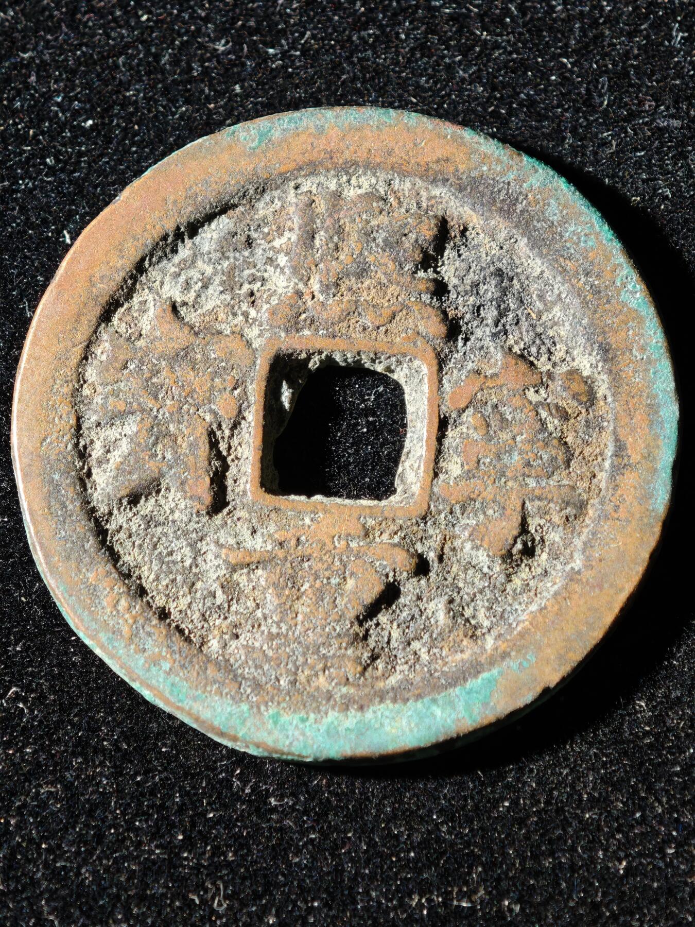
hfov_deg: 14.2
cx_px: 348
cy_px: 464
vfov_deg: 18.9
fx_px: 2784
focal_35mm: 104
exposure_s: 1/100
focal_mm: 9
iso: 320
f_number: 2
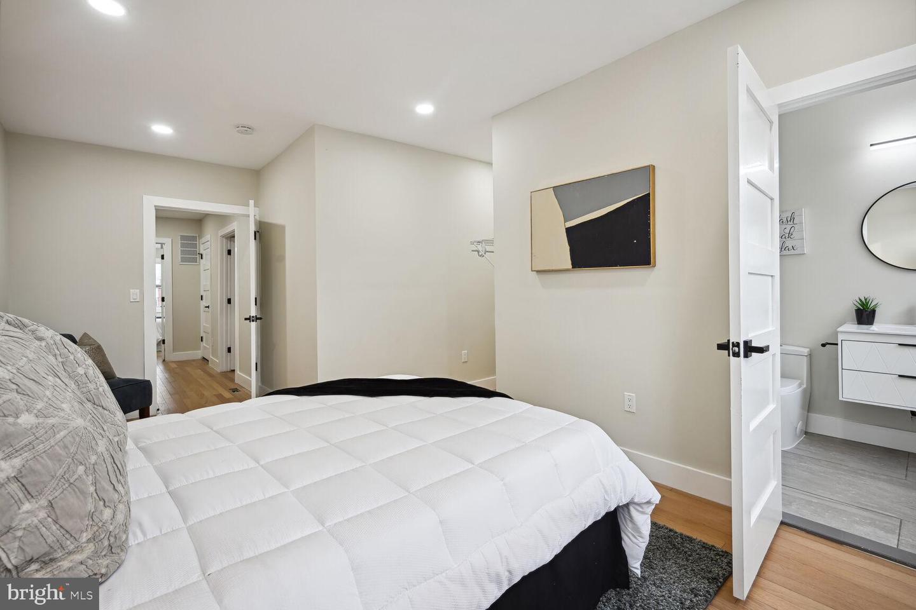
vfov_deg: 73.7
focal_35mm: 16
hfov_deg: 96.7
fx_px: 407
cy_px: 305
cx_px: 458
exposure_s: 1/15
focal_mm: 16
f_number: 9
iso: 200
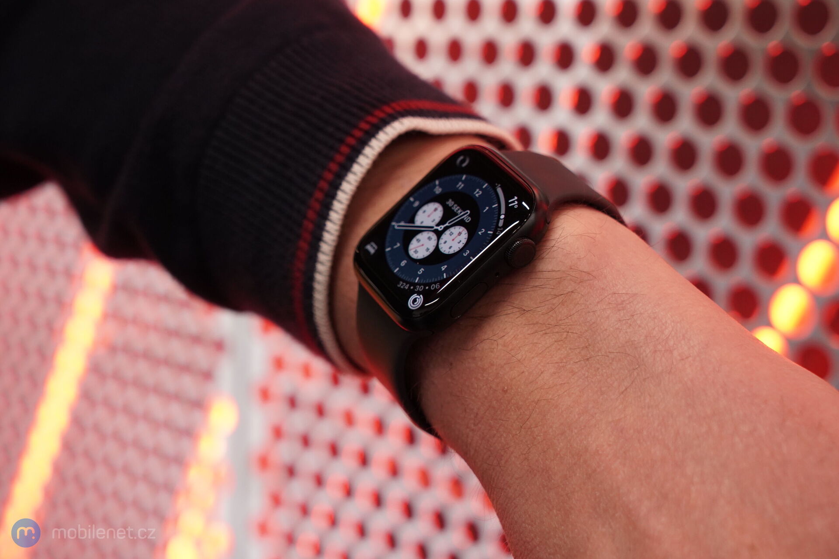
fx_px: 1515
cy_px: 280
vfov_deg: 20.9
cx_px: 420
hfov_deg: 31.0
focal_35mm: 65
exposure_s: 1/125
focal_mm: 65
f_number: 6.3
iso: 2500
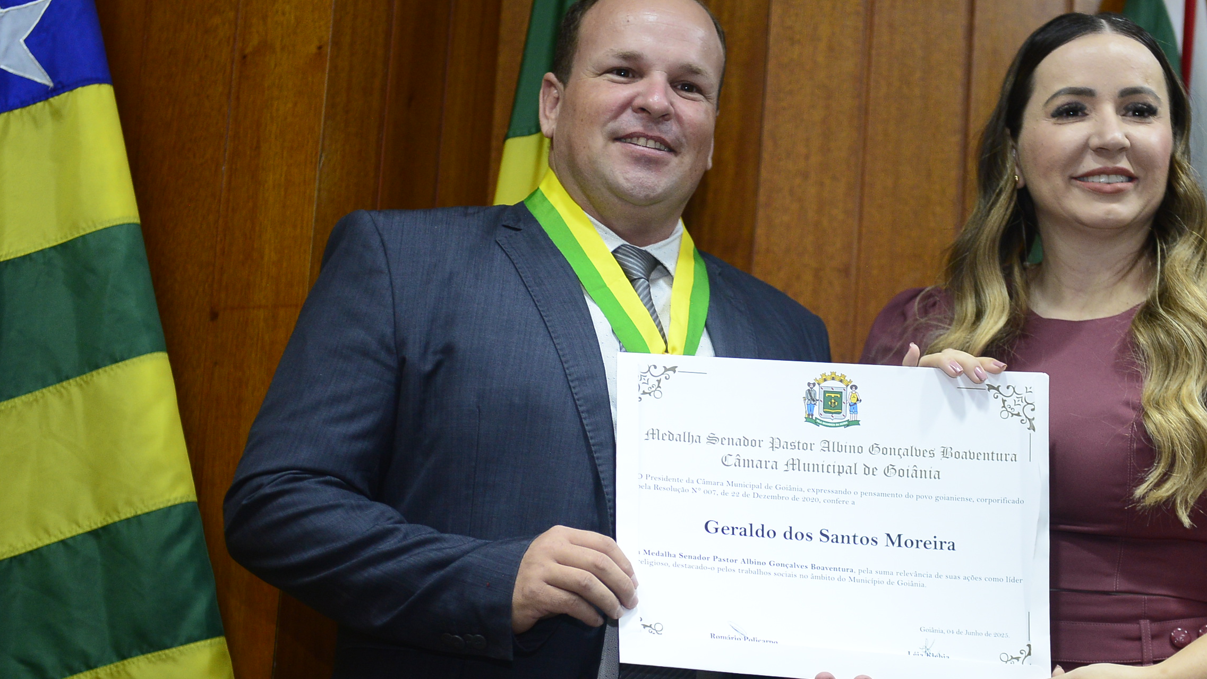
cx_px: 725
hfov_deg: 24.7
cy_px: 376
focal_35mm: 86
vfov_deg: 14.1
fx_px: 2752
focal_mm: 62
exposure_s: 1/125
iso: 2000
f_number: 2.8
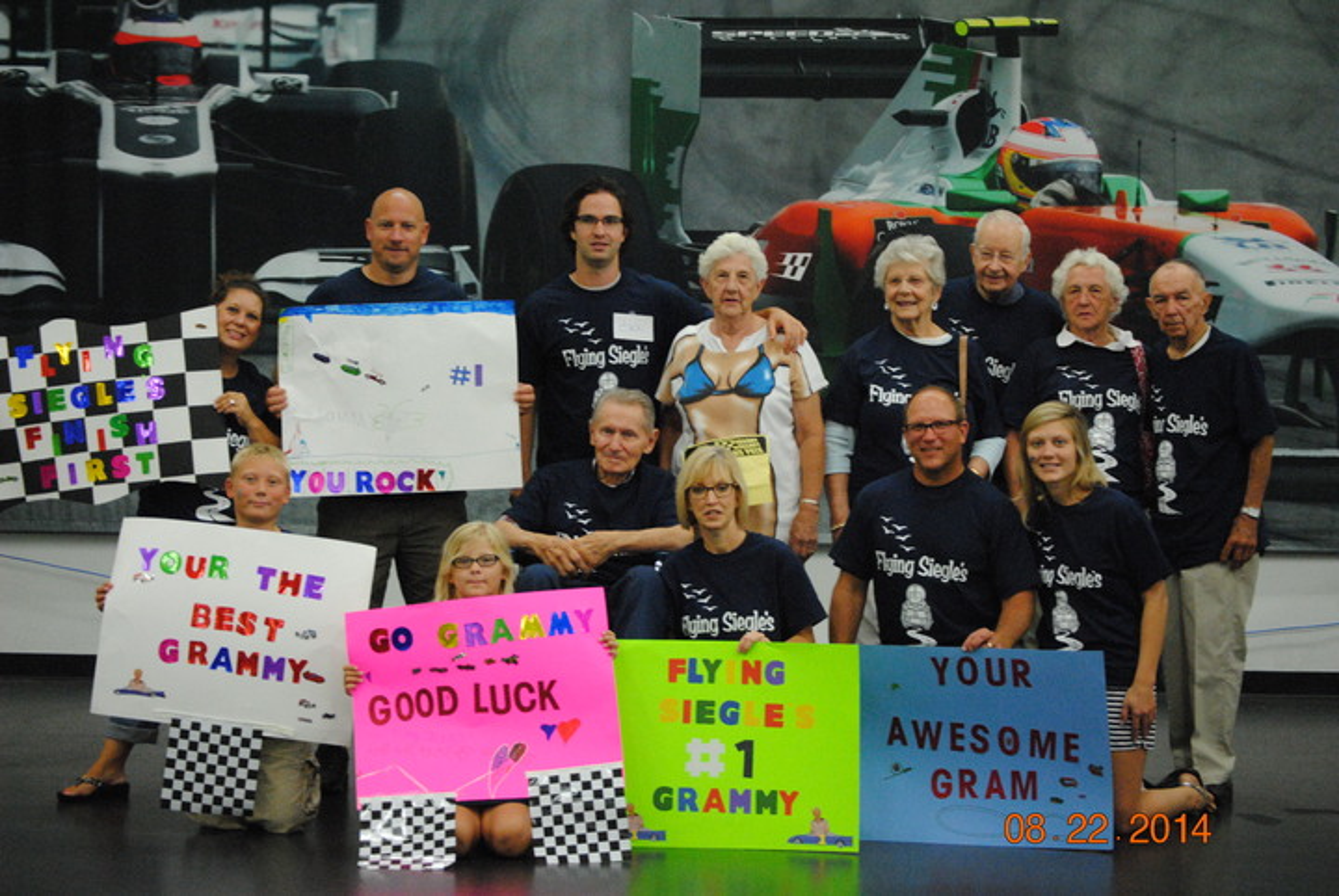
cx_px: 670
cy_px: 448
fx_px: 3072
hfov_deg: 24.6
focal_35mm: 82
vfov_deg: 16.6
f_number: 4
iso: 1600
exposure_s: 1/80
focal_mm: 55
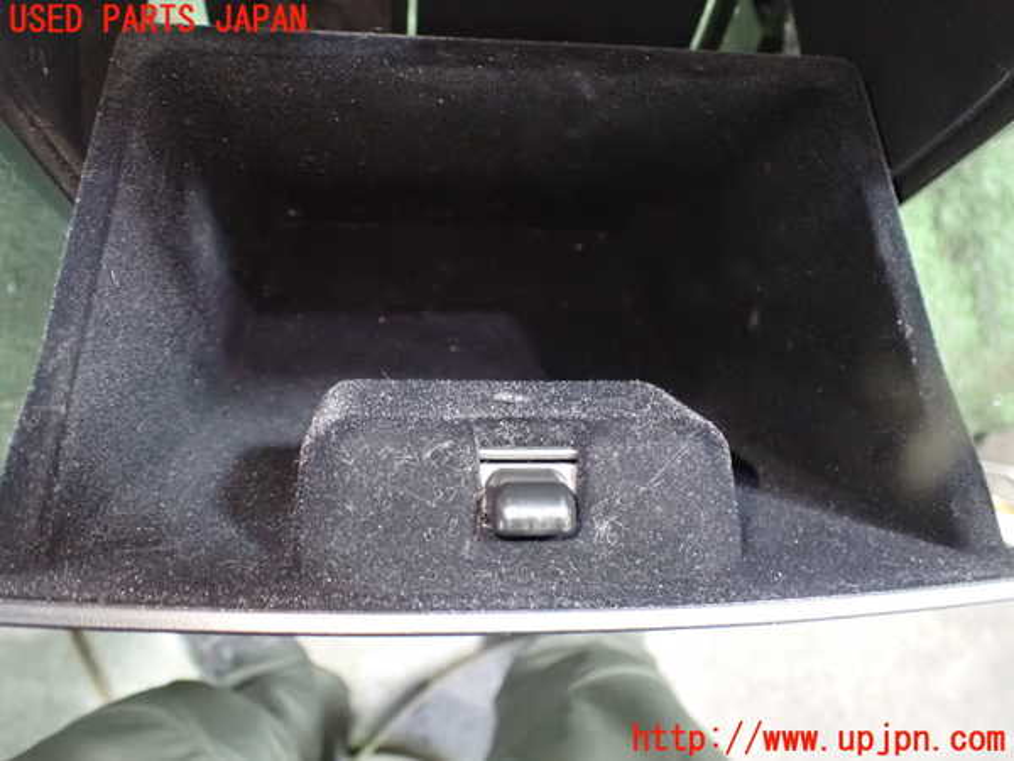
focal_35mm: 30
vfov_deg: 46.8
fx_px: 879
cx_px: 507
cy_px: 380
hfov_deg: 60.0
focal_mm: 5.4
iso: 1600
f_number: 2.3
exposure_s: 1/30
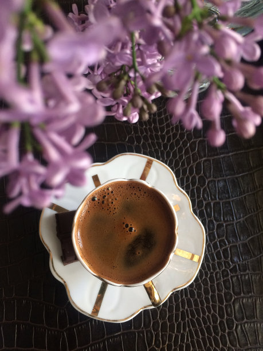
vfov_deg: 61.7
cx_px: 132
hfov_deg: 48.2
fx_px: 294
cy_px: 176
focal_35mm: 29
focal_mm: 4.15
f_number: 2.2
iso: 160
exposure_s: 1/33
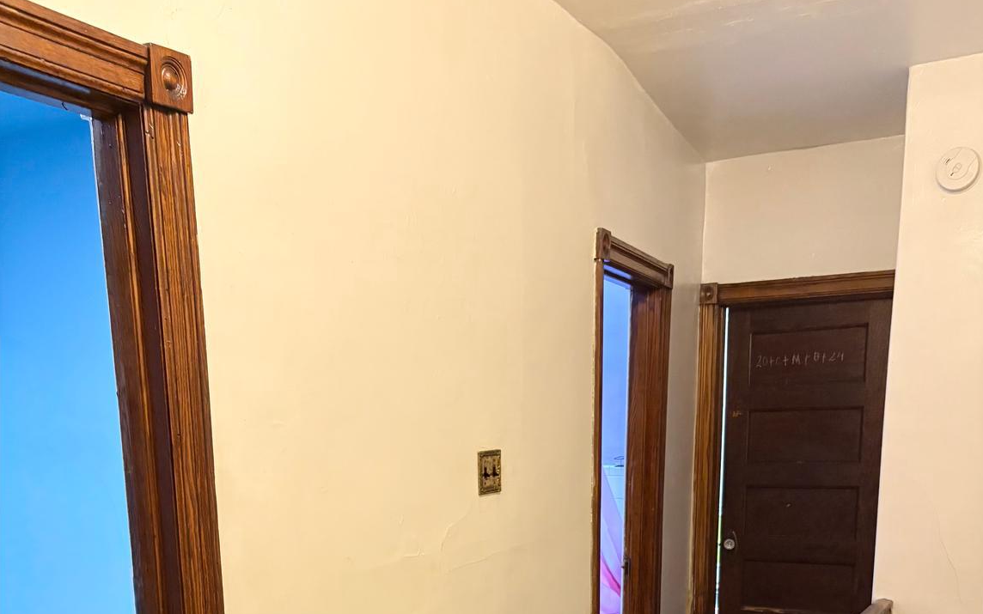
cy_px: 638
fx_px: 991
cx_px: 493
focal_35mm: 37
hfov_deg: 52.7
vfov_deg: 31.4
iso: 400
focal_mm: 5.96
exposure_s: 1/40
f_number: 1.6
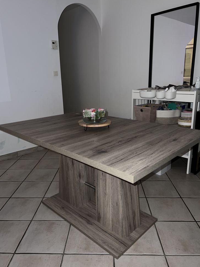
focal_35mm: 27
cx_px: 99
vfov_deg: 65.3
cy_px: 135
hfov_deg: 51.3
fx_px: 208
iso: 64
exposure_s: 1/10
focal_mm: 5.7
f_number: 1.5
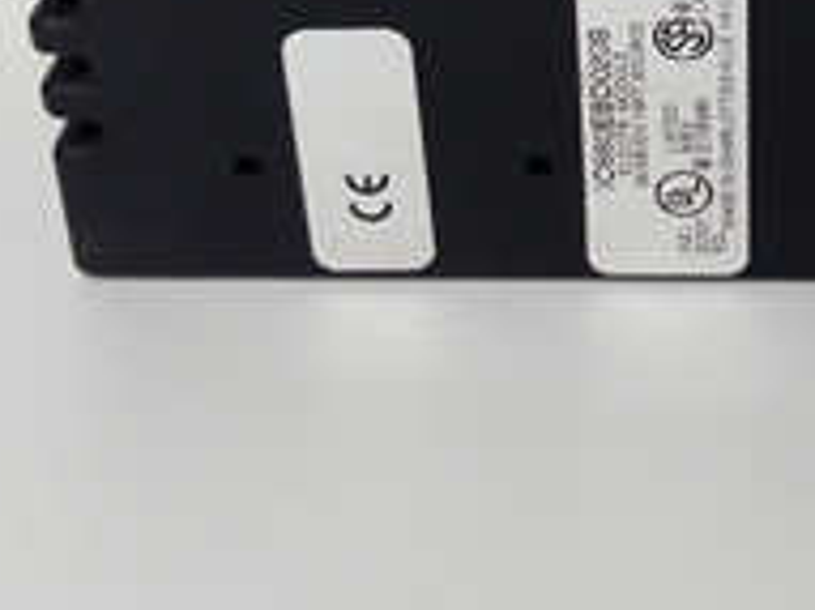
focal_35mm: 85
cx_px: 905
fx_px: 2000
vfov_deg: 16.1
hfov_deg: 21.8
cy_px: -264
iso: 177
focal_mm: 3.79
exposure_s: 1/33
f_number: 2
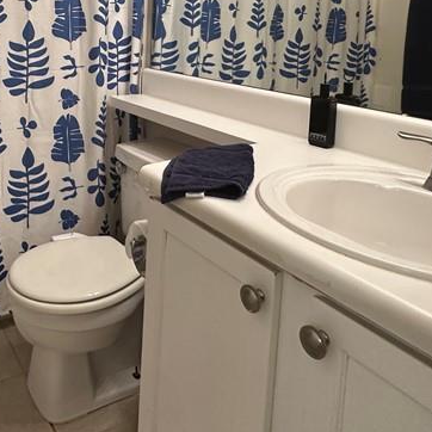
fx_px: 494
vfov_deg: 43.9
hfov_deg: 45.2
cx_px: 97
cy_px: 61
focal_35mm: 35
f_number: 2.2
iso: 250
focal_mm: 2.22
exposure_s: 1/60
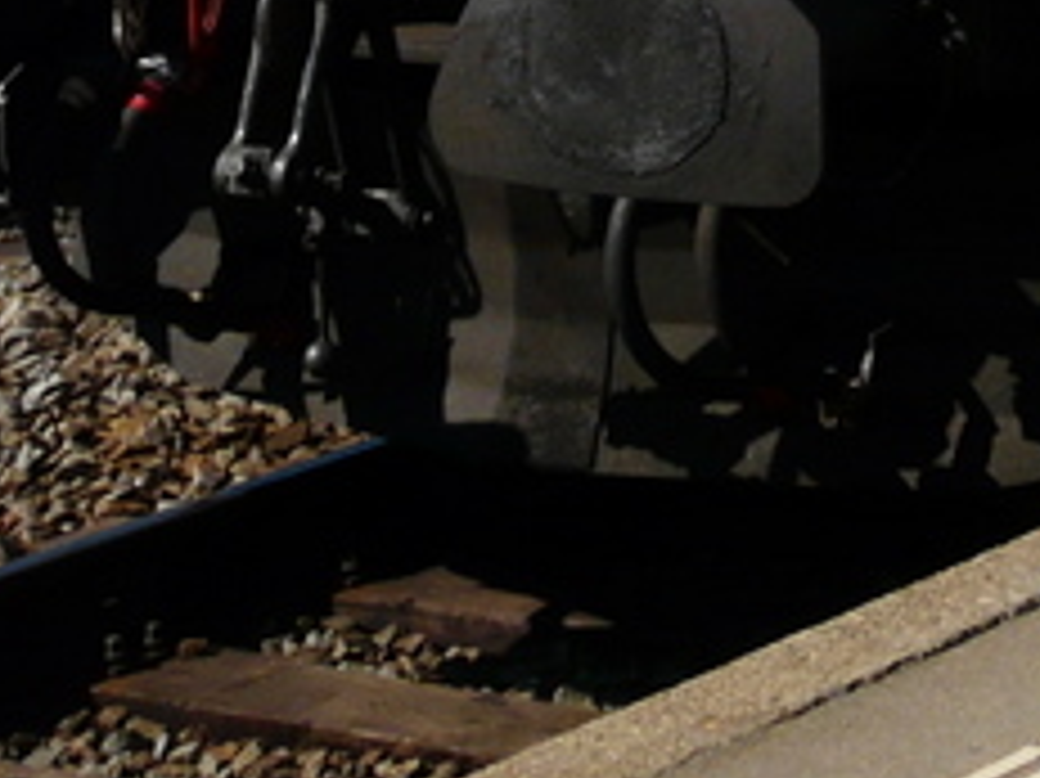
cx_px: 1414
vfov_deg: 8.3
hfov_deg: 11.1
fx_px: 5195
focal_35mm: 173
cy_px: -589
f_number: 6.3
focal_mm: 6.5
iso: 100
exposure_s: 1/400
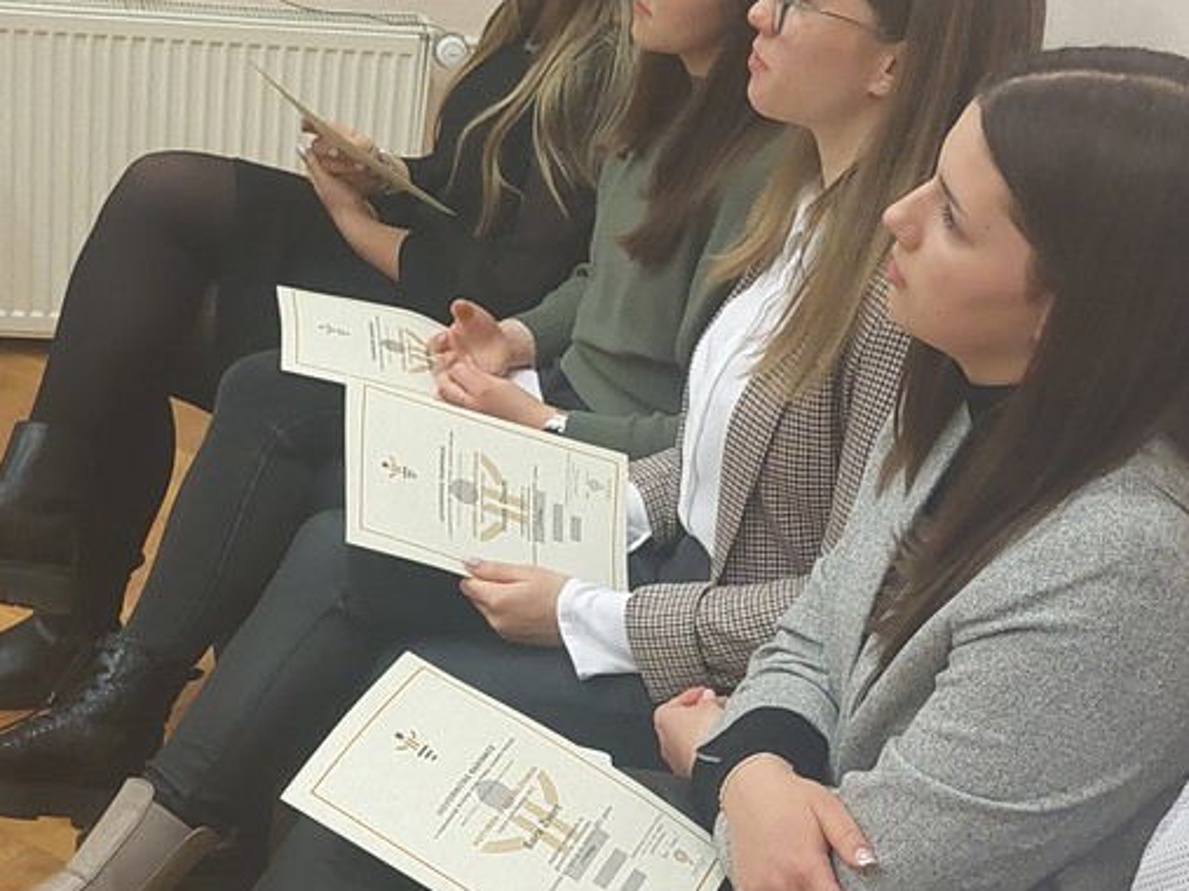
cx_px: 408
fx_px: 2438
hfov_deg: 27.3
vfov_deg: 20.6
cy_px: 589
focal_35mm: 71
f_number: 1.8
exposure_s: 1/50
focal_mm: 5.23
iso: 640
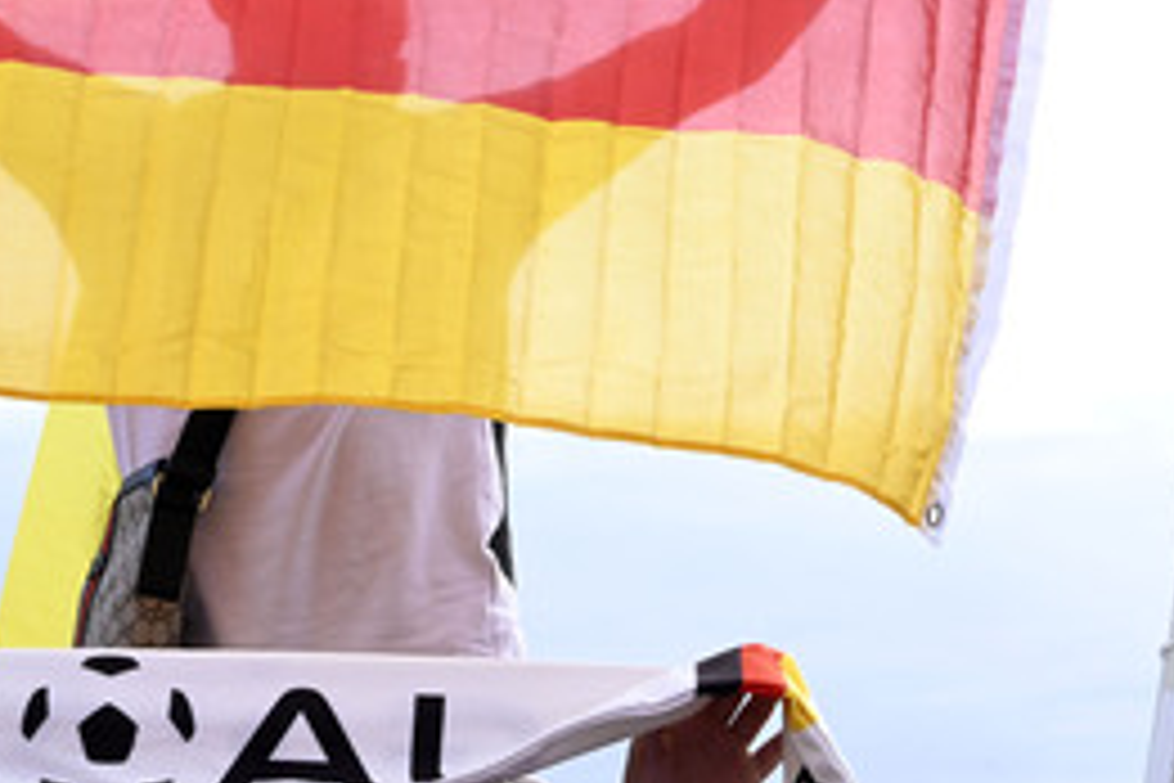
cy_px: 130
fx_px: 3946
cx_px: 380
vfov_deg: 11.3
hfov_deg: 16.9
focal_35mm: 121
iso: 2500
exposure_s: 1/125
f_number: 22
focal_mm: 70
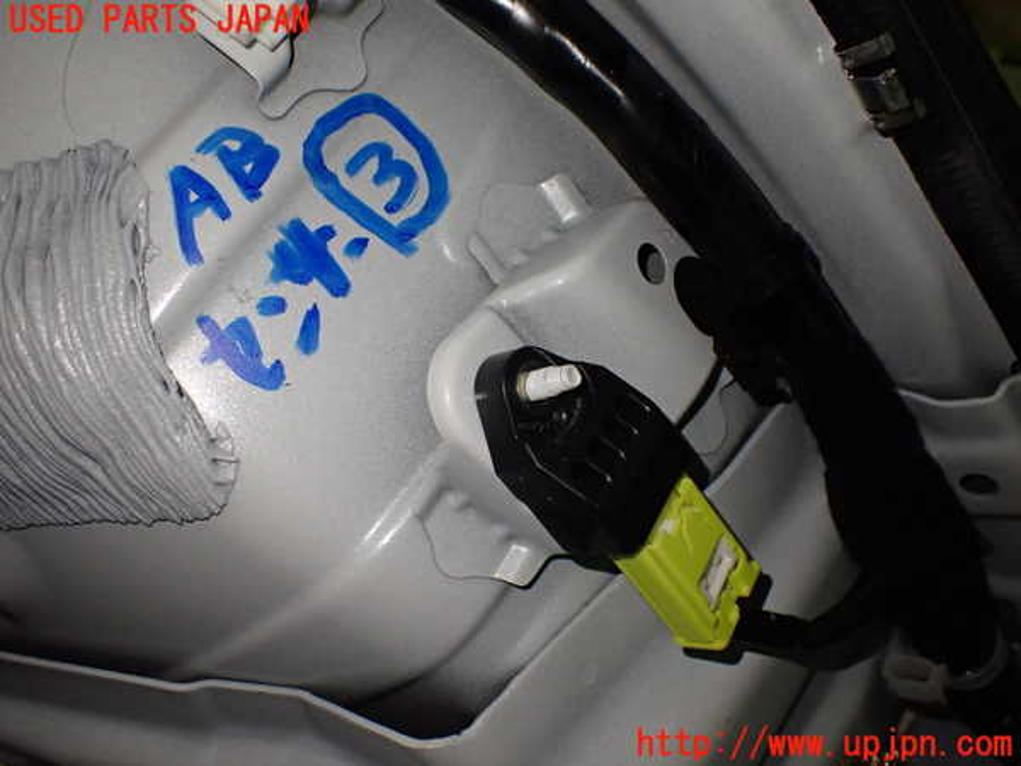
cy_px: 383
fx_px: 885
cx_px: 510
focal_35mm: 30
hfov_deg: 60.0
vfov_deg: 46.8
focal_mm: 5.4
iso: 500
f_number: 2.3
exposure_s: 1/125
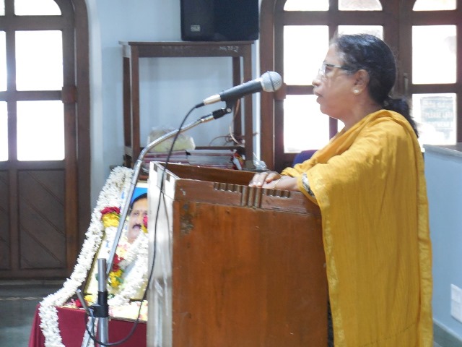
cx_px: 231
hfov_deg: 13.6
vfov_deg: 10.2
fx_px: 1935
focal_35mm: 145
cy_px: 174
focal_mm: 25.8
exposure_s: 1/5
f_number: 5.1
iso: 800
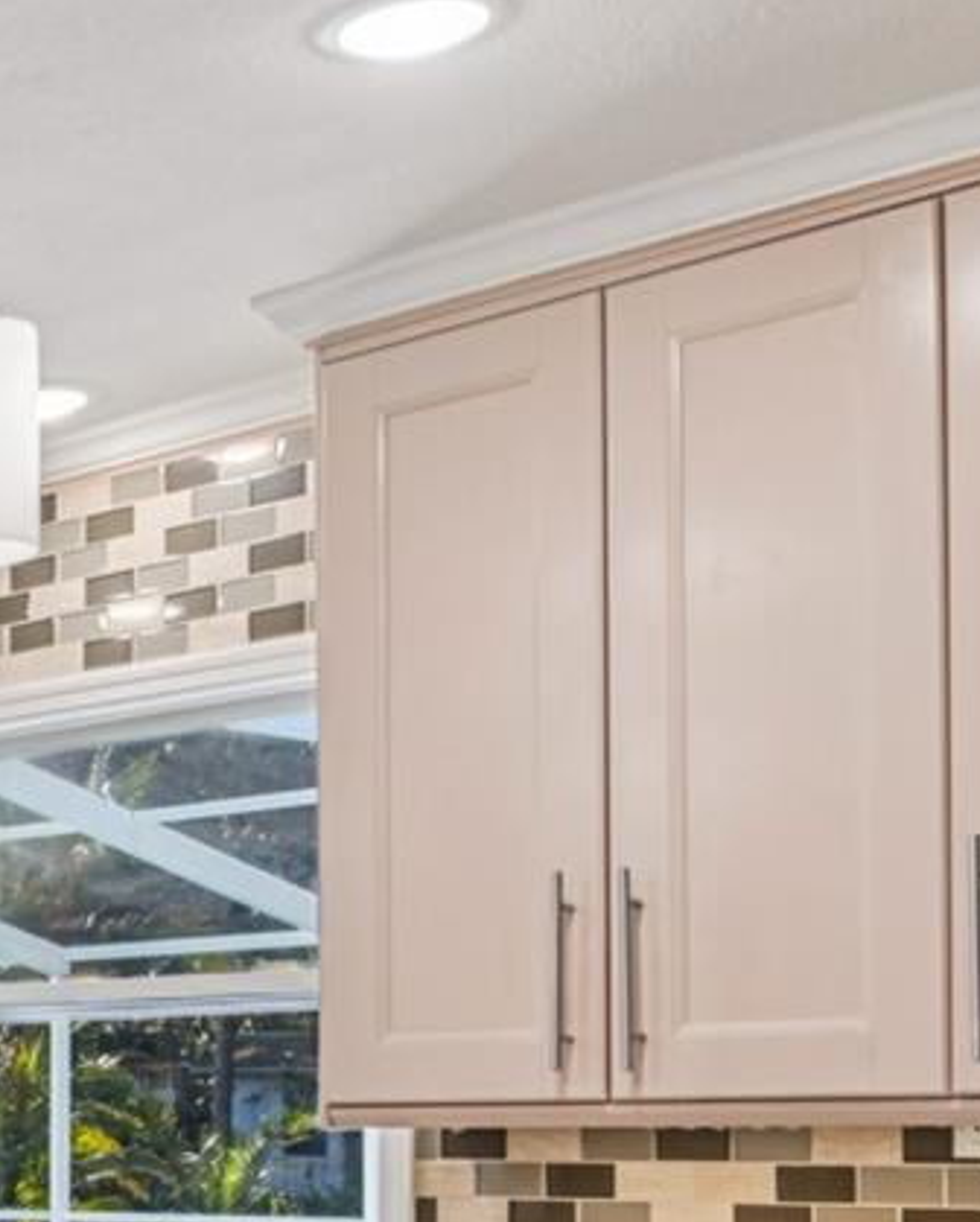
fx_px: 2462
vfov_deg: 26.8
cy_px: 1129
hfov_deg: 18.1
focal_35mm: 68
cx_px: -752
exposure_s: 1/30
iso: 400
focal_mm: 19
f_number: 8
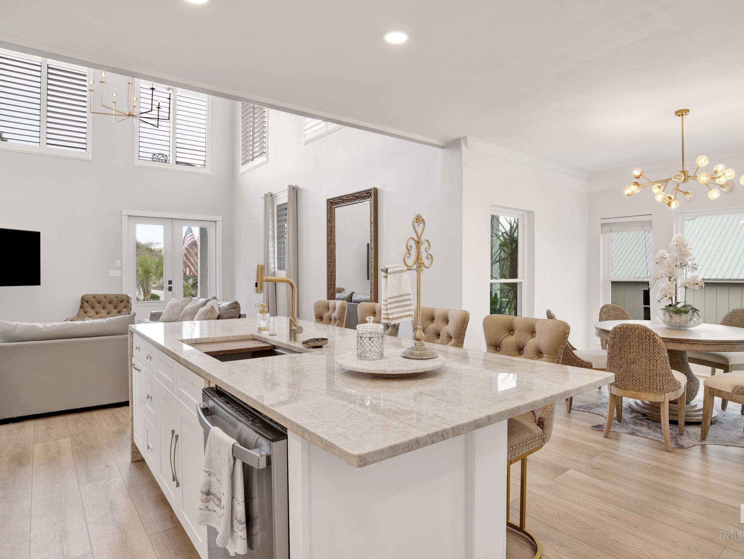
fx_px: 430
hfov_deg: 81.6
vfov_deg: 66.0
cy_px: 276
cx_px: 400
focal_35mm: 20
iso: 200
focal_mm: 18
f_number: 11
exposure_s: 1/13
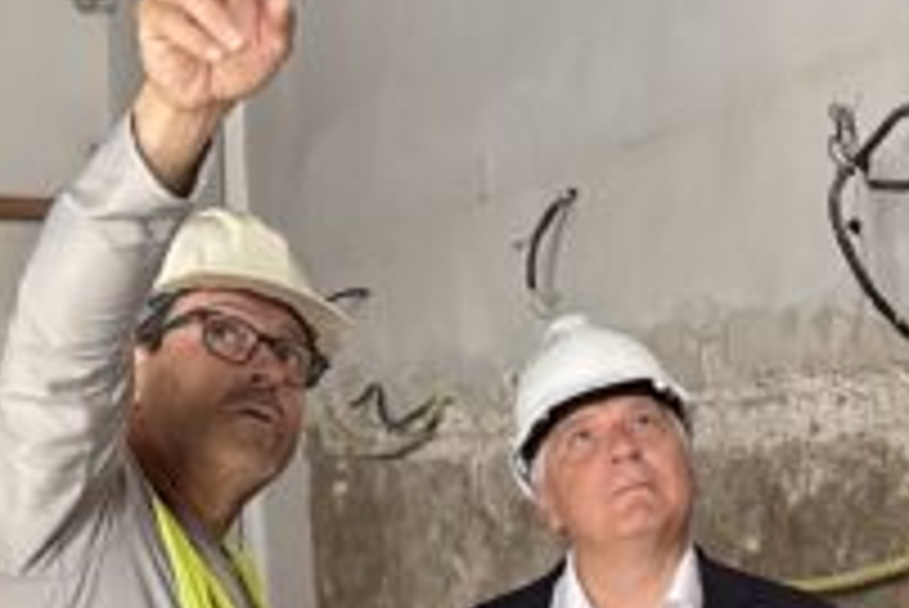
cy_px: 865
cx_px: 936
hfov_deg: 20.7
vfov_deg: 13.7
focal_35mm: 95
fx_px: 2400
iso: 640
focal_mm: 6.76
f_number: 1.78
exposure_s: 1/60
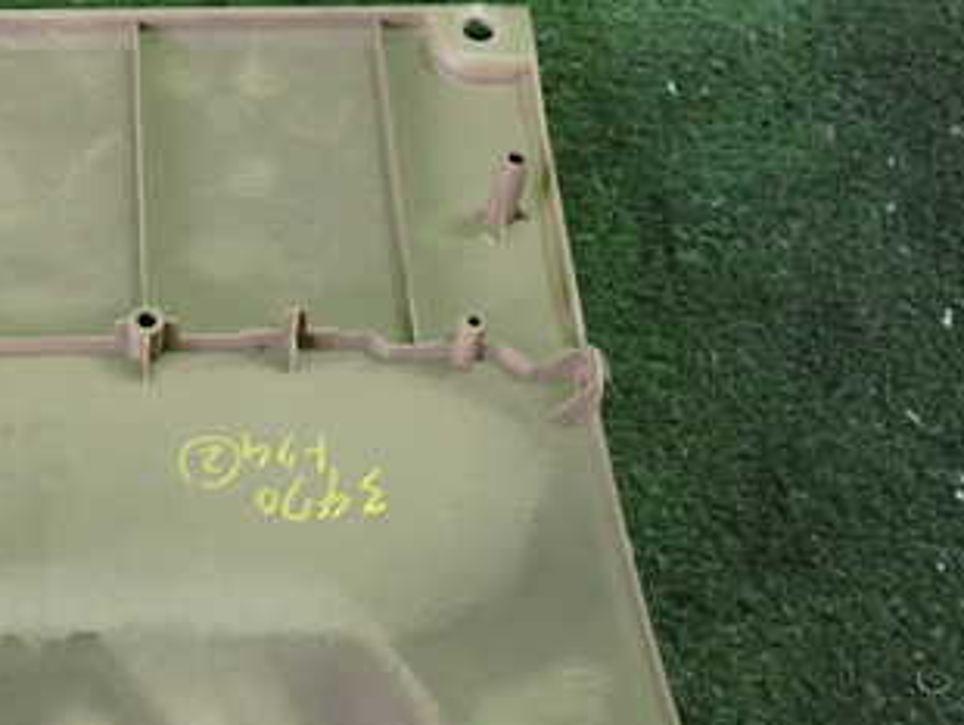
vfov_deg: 25.2
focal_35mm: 58
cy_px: 476
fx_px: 1616
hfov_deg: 31.5
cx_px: 78
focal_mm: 5.4
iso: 400
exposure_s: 1/30
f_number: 2.3
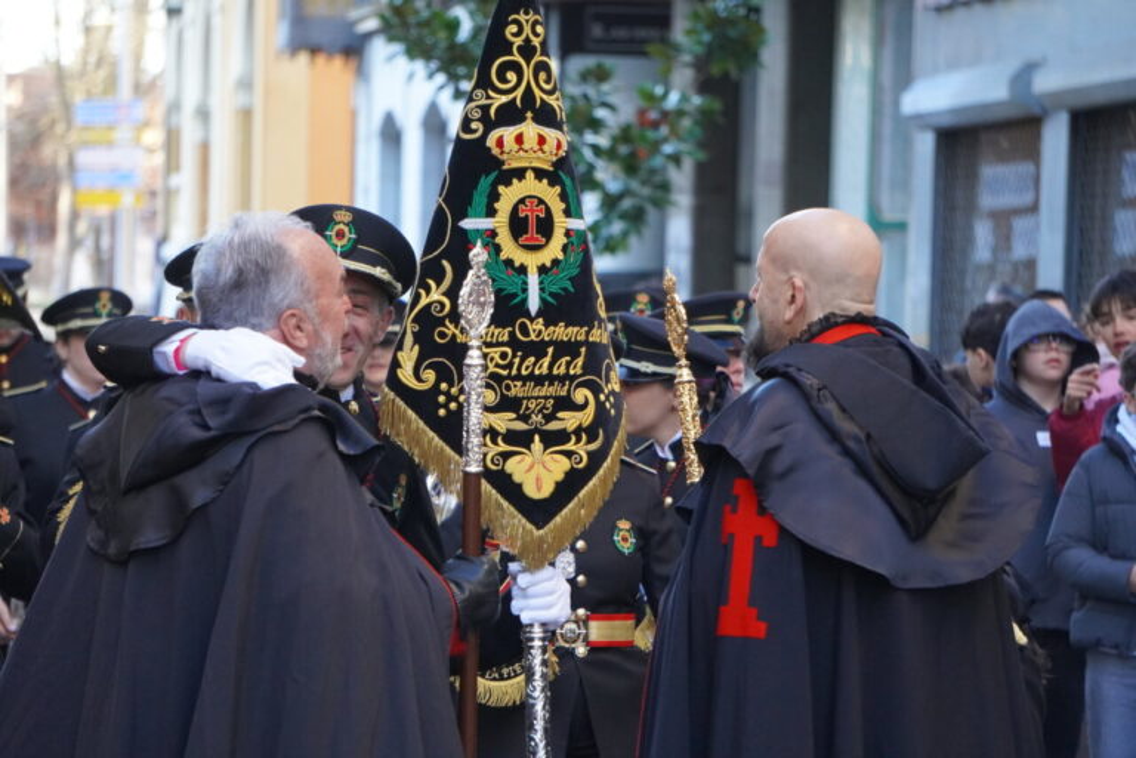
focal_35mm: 220
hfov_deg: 9.3
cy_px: 379
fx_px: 6957
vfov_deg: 6.2
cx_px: 568
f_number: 5.6
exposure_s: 1/250
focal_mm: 147
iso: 2500
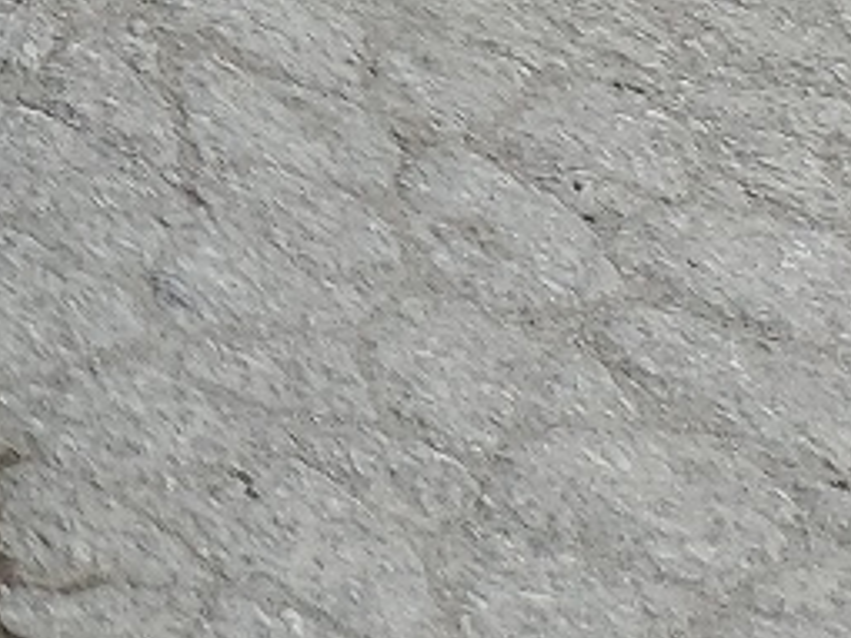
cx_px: -1672
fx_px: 4005
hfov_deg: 9.5
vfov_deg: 7.8
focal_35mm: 163
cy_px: -1299
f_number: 1.5
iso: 50
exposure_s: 1/2500
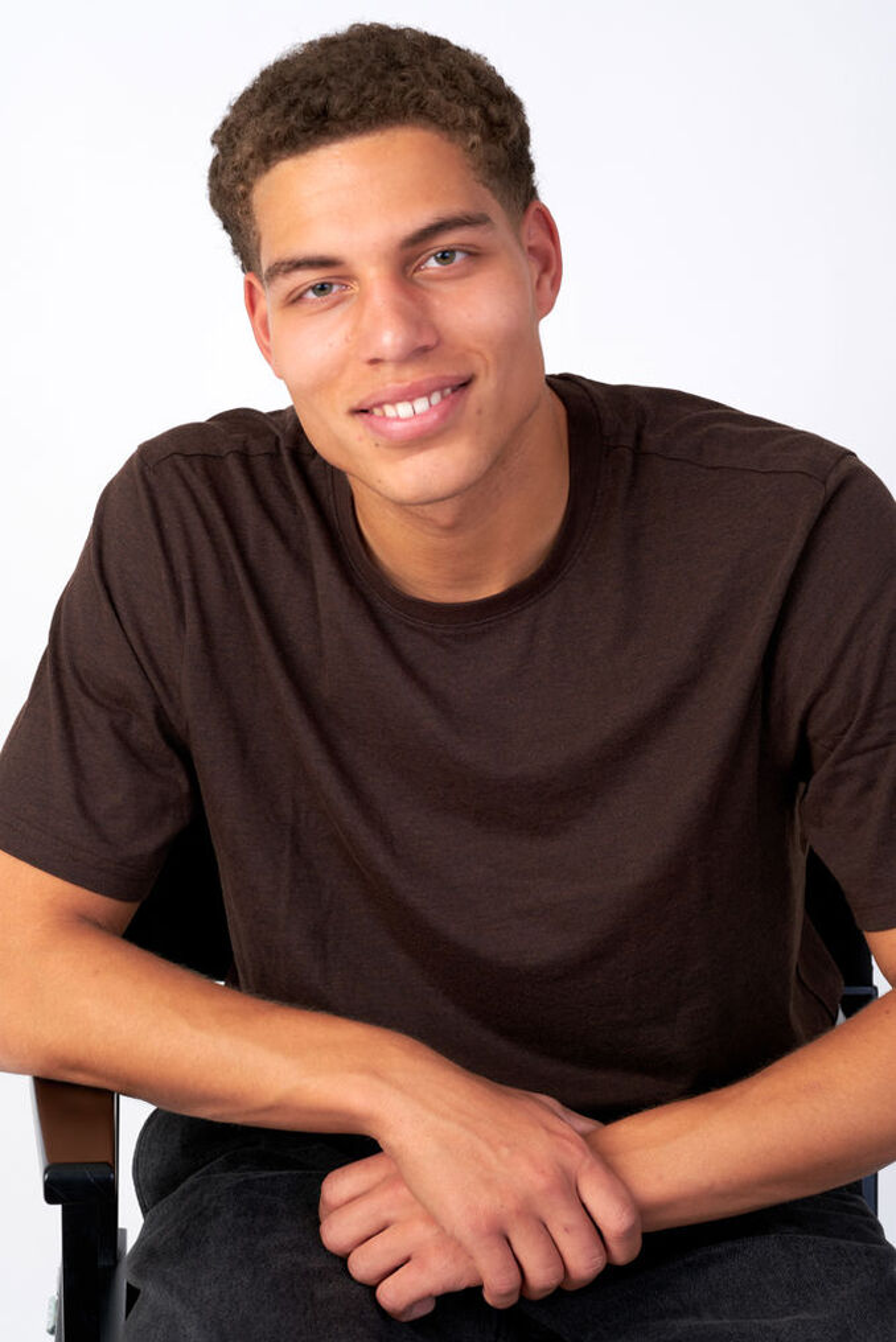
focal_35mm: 84
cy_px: 671
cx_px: 448
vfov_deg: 24.2
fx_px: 3134
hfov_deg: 16.3
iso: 160
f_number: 8
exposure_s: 1/160
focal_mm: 56
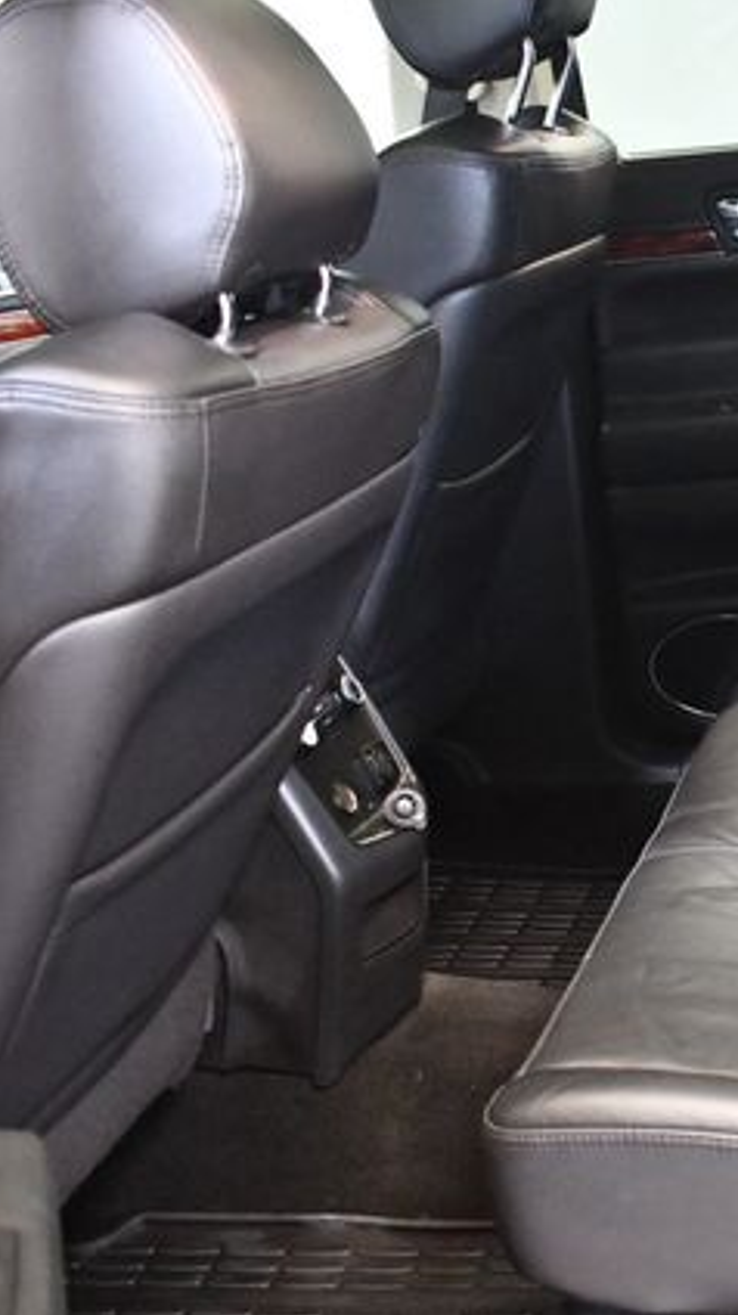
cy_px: 658
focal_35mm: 57
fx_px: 1986
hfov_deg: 19.8
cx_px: 890
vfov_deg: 36.6
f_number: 3.5
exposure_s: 1/60
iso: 5600
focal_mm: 18
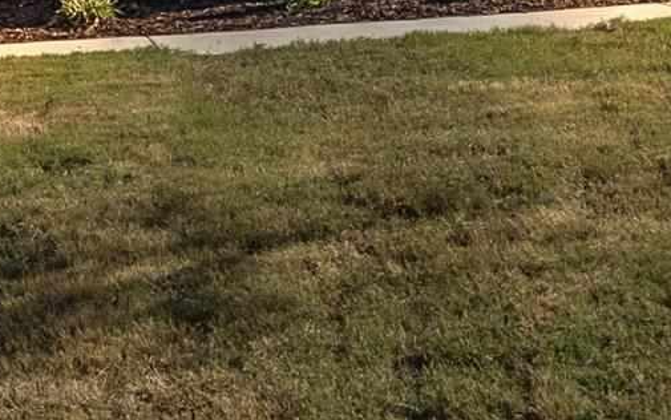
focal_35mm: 112
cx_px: -4
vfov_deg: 11.1
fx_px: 2049
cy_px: -267
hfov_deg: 18.1
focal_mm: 18.5
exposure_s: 1/250
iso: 250
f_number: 9
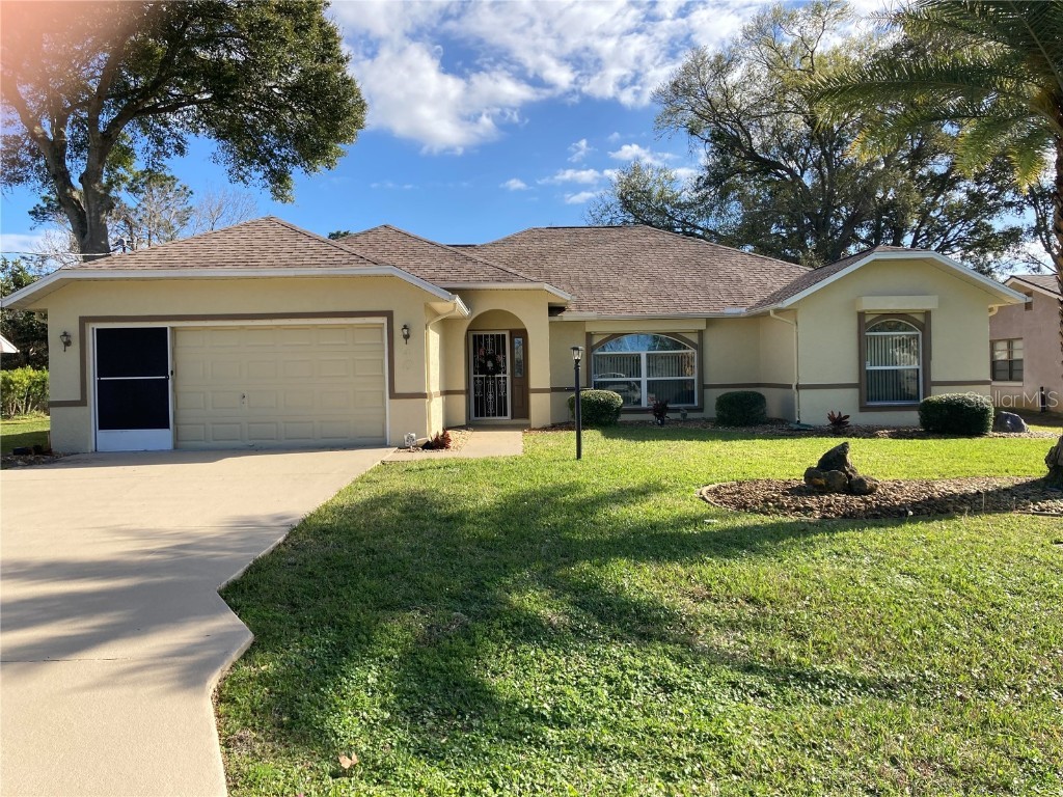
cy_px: 398
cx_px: 532
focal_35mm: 28
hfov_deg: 63.4
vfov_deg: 49.7
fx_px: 860
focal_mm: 3.99
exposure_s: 1/1372
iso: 20
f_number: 1.8
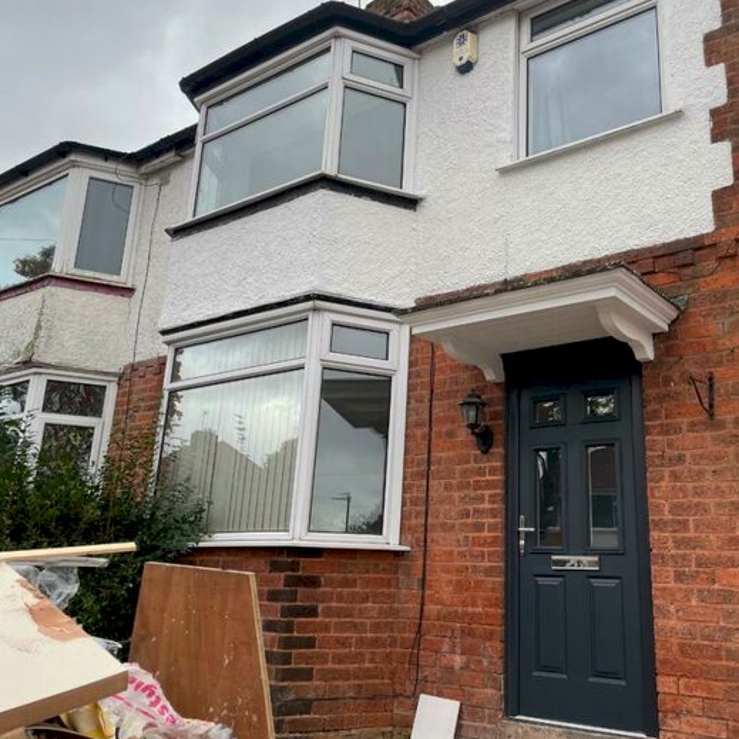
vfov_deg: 52.5
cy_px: 371
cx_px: 454
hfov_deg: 52.1
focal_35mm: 31
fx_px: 749
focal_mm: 4.2
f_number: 1.6
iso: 32
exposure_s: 1/389
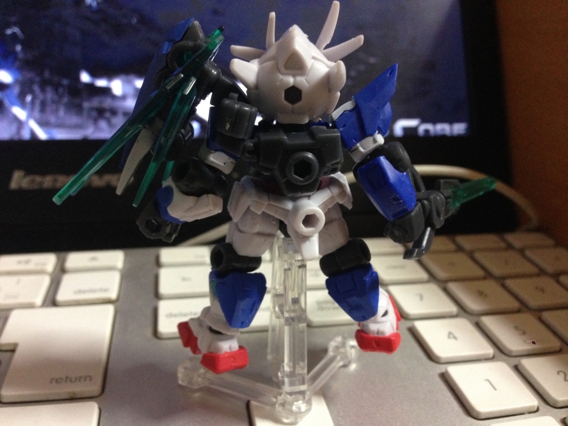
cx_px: 284
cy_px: 213
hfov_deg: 55.4
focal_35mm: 33
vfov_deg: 42.9
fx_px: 541
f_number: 2.4
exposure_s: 1/20
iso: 320
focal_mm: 4.12
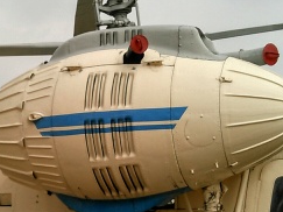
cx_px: 85
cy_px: 142
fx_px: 646
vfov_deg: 18.6
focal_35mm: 79
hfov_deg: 24.6
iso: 100
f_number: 2.4
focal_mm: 4
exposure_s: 1/1567
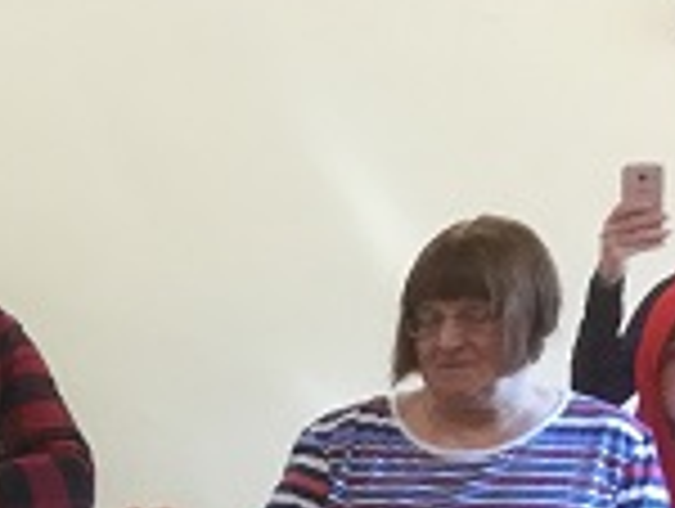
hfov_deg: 12.8
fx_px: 2617
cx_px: -684
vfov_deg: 10.4
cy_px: 960
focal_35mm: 134
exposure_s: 1/33
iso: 64
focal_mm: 3.3
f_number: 2.4
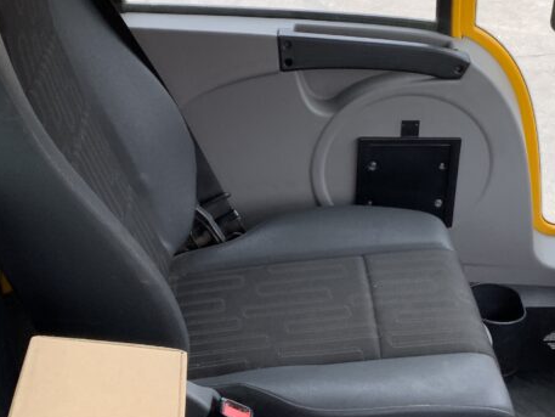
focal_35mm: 65
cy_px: 173
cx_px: 285
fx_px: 1042
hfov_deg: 29.8
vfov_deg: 22.6
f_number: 1.8
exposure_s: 1/123
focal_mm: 3
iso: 16
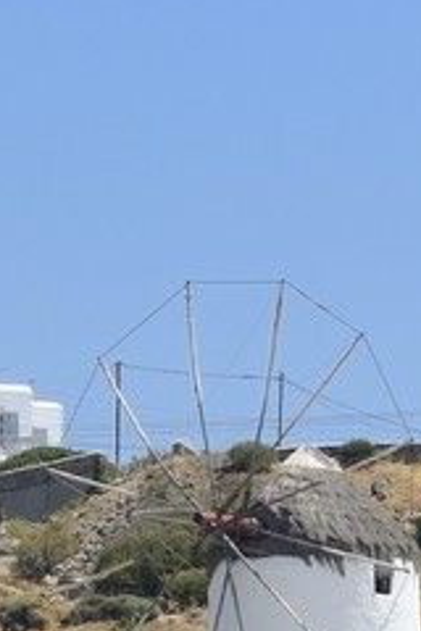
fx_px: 14260
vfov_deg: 2.5
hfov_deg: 1.7
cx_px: -625
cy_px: 1459
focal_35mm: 813
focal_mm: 122
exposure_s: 1/400
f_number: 10
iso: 200
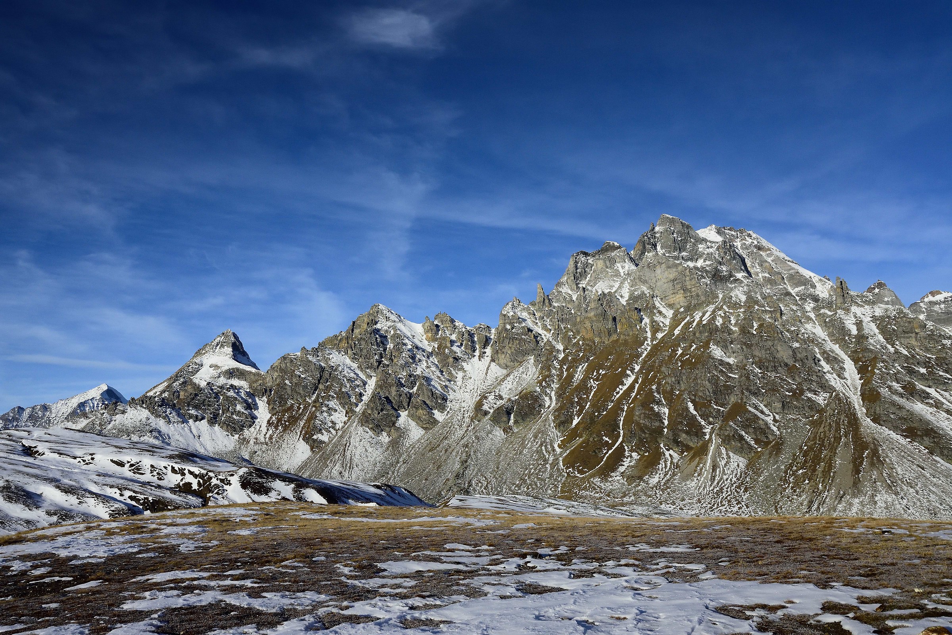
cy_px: 318
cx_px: 476
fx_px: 793
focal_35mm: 30
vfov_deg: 43.6
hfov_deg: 61.9
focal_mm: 20
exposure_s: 1/1600
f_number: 7.1
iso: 1000
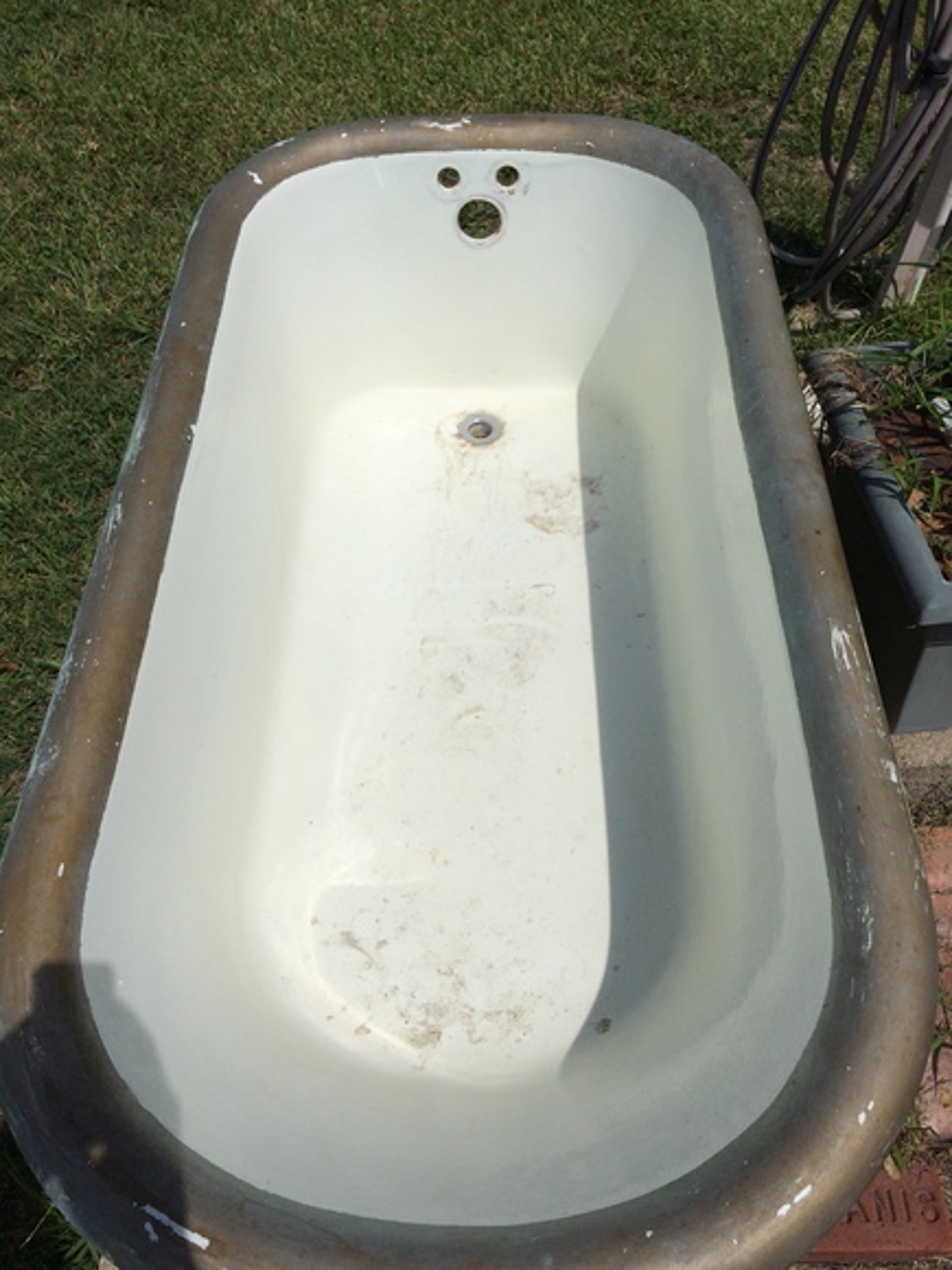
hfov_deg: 48.2
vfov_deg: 61.7
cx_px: 476
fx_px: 1063
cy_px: 635
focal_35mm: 29
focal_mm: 4.15
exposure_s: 1/6849
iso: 32
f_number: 2.2
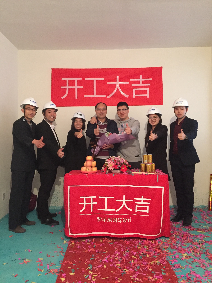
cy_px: 142
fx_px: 237
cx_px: 106
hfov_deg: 48.2
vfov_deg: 61.7
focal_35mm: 29
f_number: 2.2
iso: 320
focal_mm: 4.15
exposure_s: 1/17
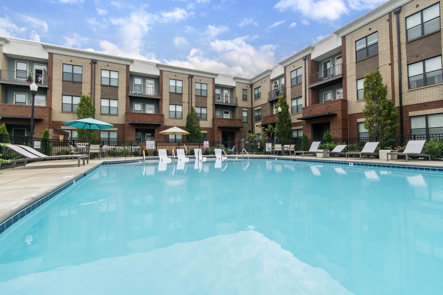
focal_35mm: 15
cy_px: 148
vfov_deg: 77.3
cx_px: 222
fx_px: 185
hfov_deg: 100.4
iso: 400
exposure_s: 1/500
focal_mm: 10
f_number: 11
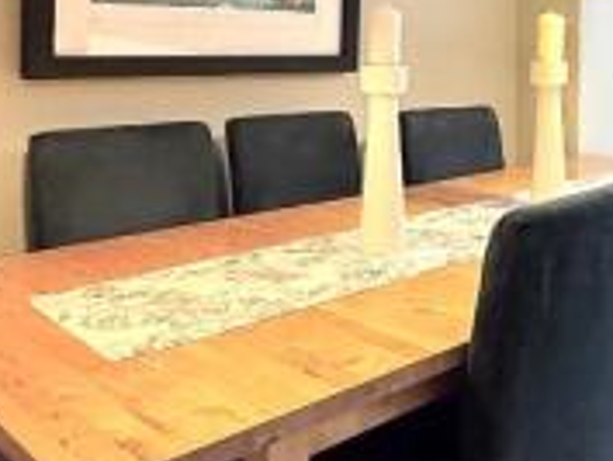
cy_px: 50
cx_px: 542
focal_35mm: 46
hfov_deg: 38.6
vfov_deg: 30.2
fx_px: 815
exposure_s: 1/100
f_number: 2.2
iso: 250
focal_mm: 2.22
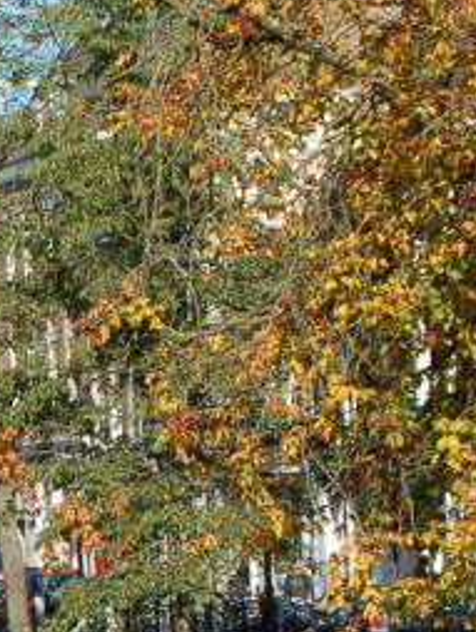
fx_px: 3918
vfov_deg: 9.2
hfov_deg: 6.7
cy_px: 455
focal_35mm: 214
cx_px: -526
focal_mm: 35
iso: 200
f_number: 9
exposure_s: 1/320
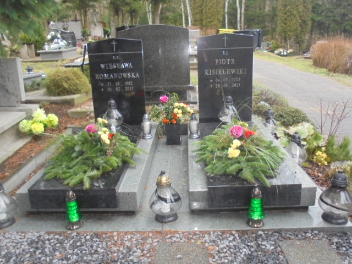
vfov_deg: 48.2
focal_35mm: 29
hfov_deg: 61.7
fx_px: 295
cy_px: 132
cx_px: 176
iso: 400
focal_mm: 5.3
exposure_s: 1/30
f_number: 11.8
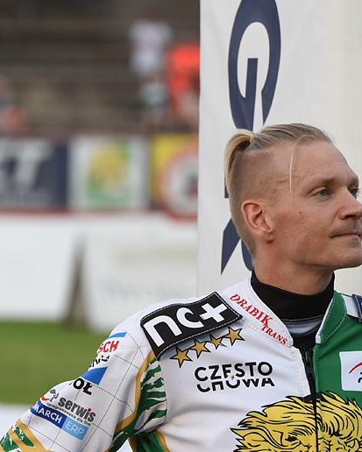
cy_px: 338
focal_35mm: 371
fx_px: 4967
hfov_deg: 4.2
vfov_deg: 5.2
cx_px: 296
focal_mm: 200
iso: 320
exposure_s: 1/640
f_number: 5.6
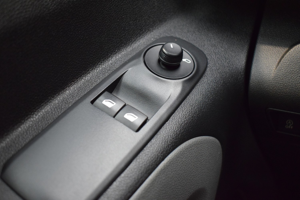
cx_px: 150
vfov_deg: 33.0
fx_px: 337
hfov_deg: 47.9
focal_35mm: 40
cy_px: 100
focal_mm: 27
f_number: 4
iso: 2800
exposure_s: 1/60
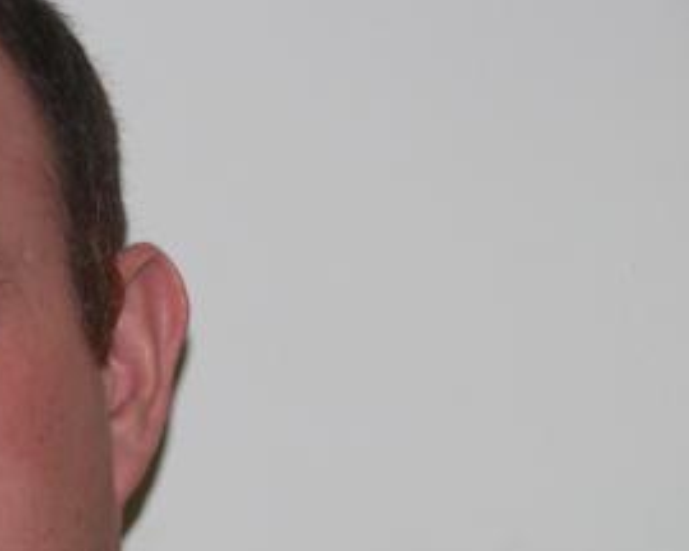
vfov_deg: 6.2
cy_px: 406
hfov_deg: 7.7
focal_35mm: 250
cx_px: -120
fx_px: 5098
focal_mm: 22.9
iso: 100
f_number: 3.6
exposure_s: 1/30
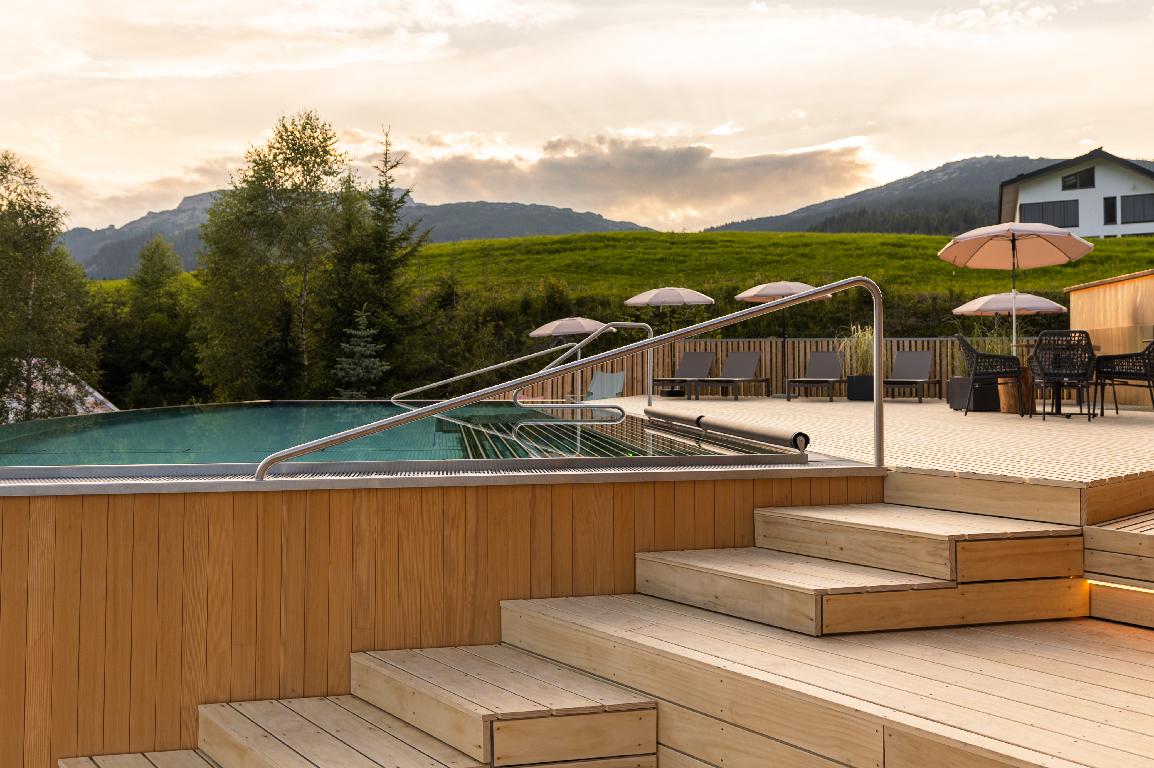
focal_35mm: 29
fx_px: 929
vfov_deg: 44.8
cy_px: 342
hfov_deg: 63.5
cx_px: 642
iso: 160
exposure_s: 1/1600
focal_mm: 20
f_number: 2.8
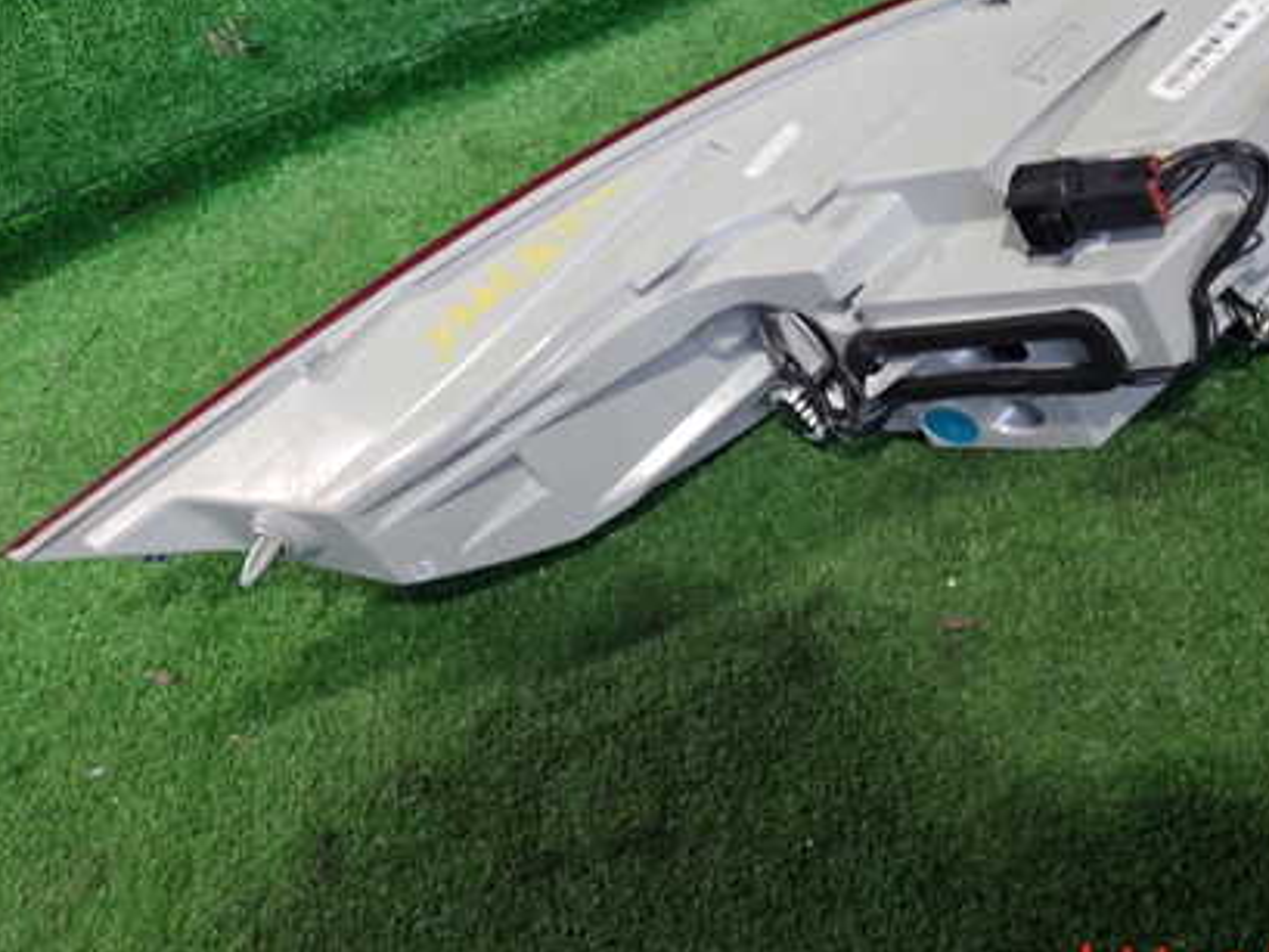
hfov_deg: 42.3
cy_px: 316
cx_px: 850
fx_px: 1613
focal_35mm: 44
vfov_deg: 32.6
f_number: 2.3
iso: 250
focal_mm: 5.4
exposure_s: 1/30
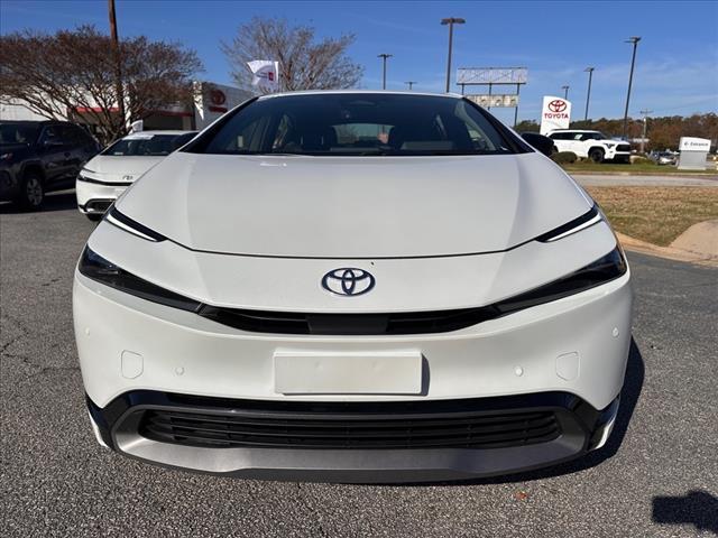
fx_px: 498
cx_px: 359
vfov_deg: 56.8
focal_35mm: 24
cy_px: 269
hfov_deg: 71.6
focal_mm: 6.86
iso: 80
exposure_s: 1/12048
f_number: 1.78
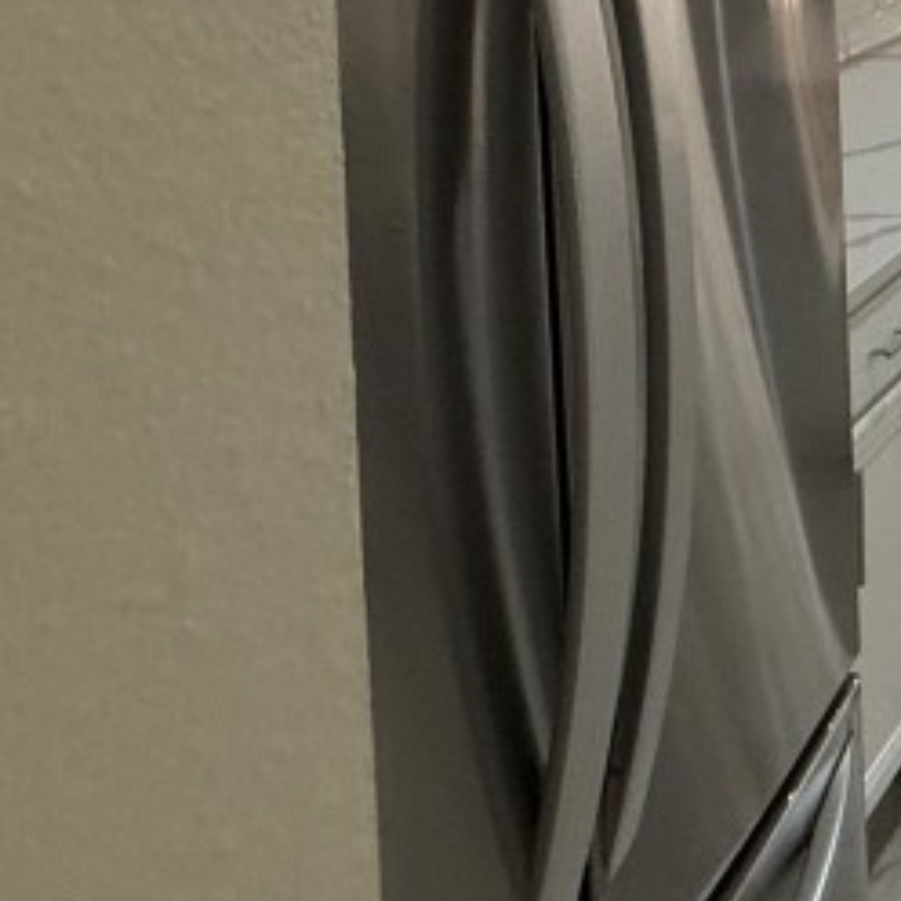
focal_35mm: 51
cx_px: 1540
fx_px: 1502
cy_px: -145
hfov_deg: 22.7
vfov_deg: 29.3
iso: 320
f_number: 2.2
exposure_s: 1/120
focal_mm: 2.22
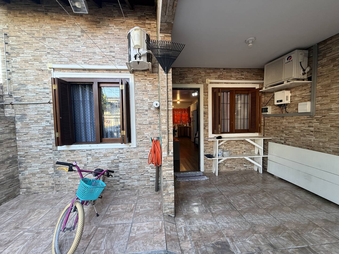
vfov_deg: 85.7
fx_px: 137
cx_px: 170
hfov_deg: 102.1
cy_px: 127
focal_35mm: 14
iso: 100
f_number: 2.2
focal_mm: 2.22
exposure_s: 1/99
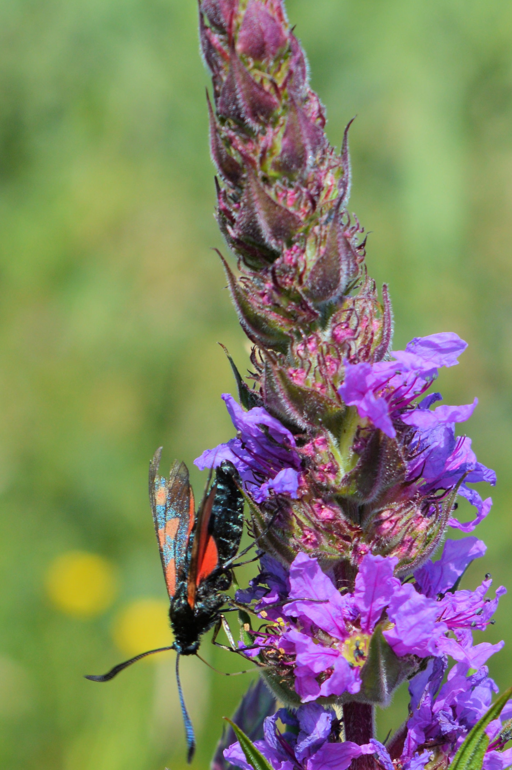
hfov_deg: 7.3
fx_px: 4000
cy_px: 793
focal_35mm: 187
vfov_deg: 10.9
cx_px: 229
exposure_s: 1/320
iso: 100
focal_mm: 55
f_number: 9
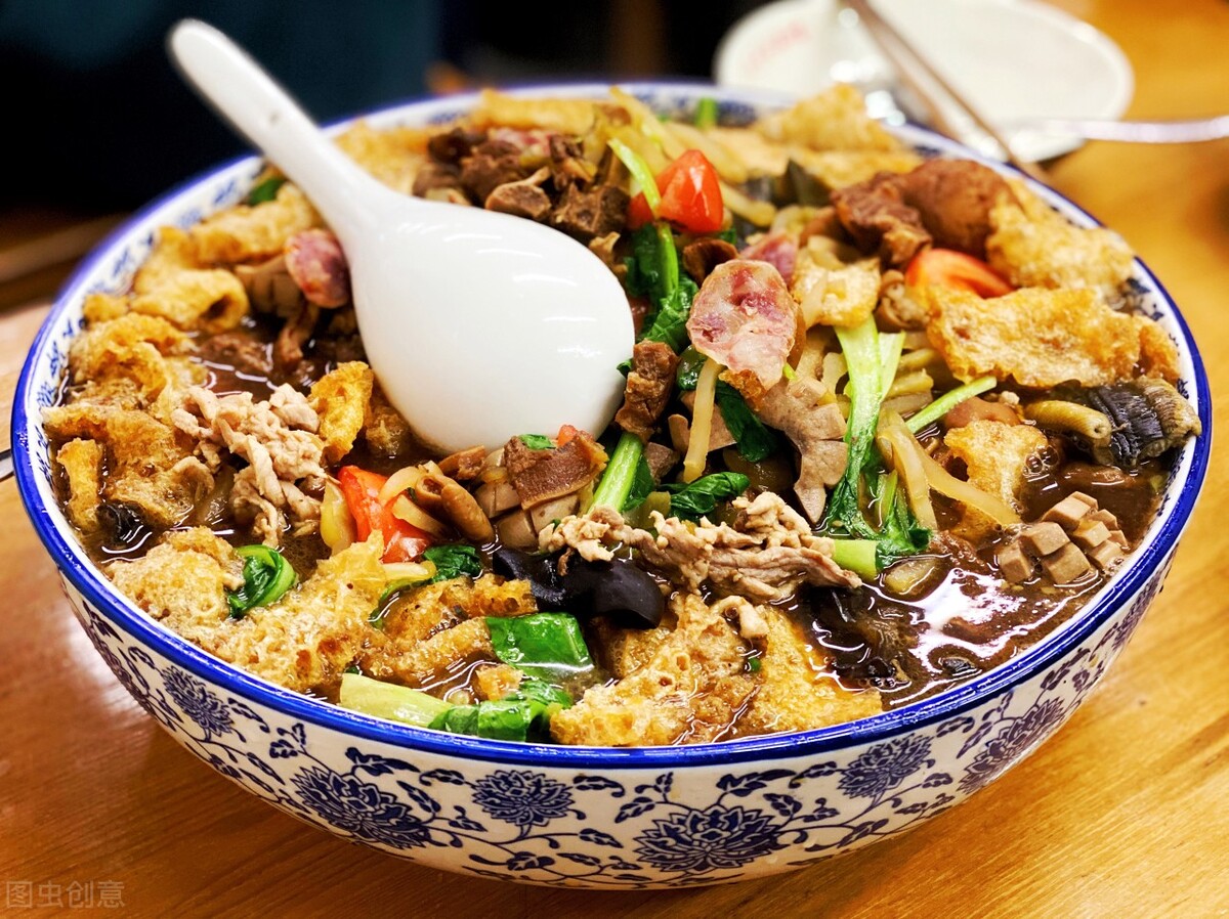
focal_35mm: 52
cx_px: 614
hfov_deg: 36.8
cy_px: 460
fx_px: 1845
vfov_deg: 28.0
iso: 200
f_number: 2
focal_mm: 6
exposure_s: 1/39
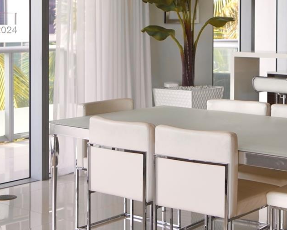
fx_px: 688
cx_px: 235
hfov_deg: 23.2
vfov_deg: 18.7
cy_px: 30
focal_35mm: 81
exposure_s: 1/160
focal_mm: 34
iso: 320
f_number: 4
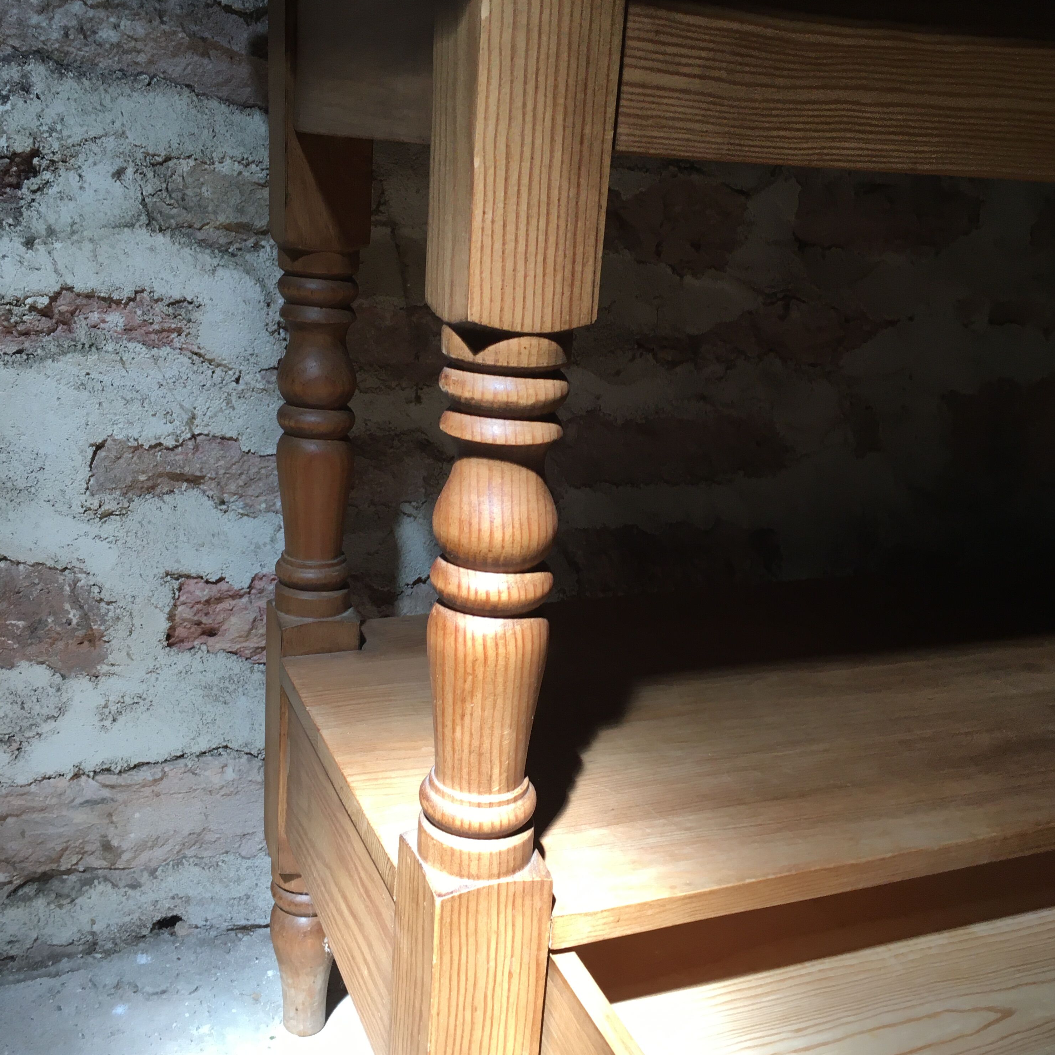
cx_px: 522
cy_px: 507
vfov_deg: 47.2
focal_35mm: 35
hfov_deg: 47.2
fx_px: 1207
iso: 25
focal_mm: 4.15
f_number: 2.2
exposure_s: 1/33
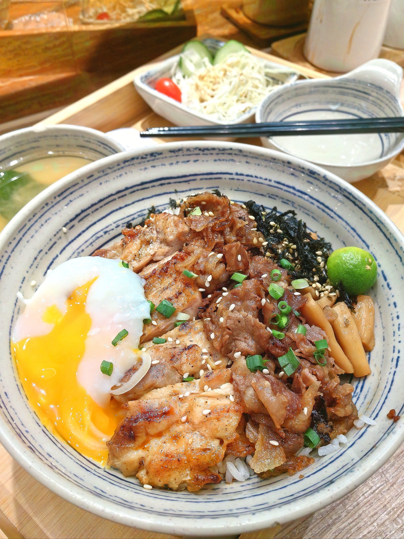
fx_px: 420
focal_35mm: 27
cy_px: 270
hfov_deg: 51.4
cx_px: 202
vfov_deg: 65.3
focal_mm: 5.75
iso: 160
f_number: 2.8
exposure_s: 1/100
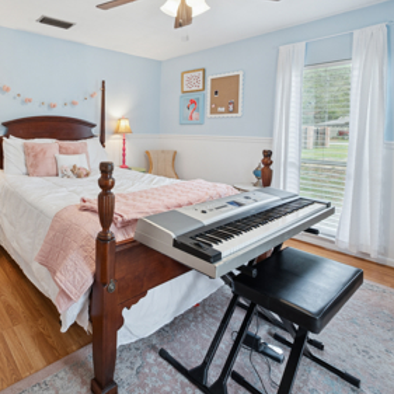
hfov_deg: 72.6
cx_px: 102
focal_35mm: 19
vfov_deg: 77.7
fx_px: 245
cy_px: 196
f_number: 9
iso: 400
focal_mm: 14
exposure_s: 1/25
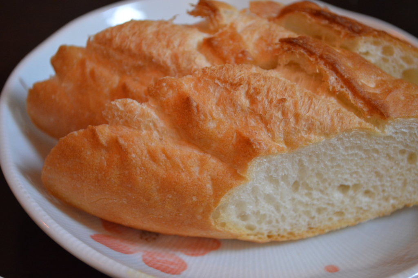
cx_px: 209
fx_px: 766
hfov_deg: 30.5
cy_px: 139
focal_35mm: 66
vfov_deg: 20.6
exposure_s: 1/20
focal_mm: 44
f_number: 5.3
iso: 1600
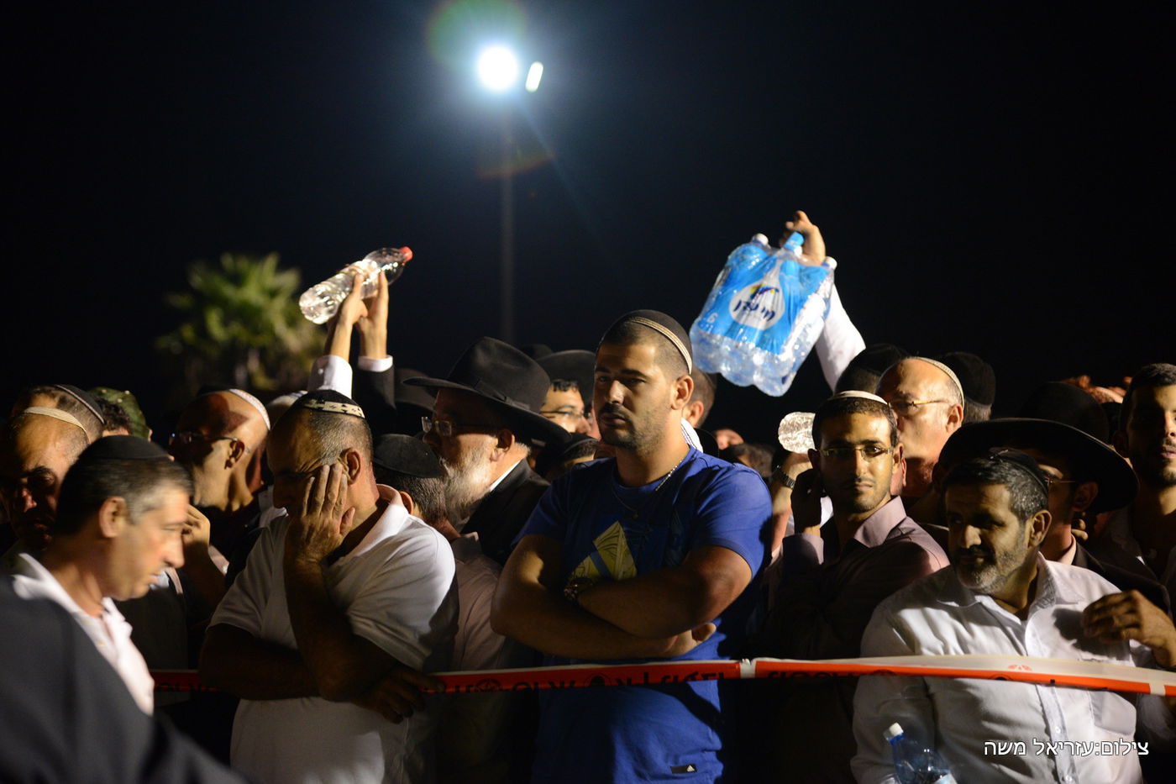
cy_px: 392
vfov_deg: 12.4
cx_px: 588
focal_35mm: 110
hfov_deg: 18.6
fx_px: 3593
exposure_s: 1/80
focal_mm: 110
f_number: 4
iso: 2500
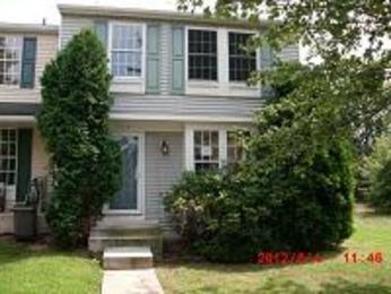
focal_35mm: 36
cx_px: 196
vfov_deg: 39.7
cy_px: 147
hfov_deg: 51.3
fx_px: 407
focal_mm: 6.3
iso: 100
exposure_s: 1/125
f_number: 7.3
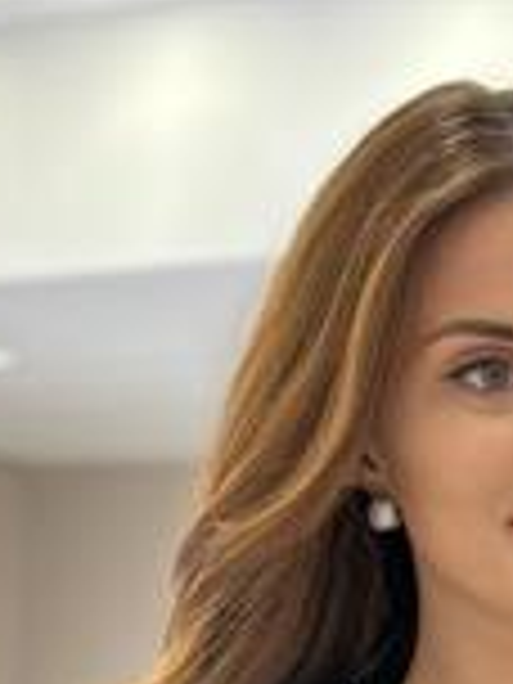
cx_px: 621
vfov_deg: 11.1
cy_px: 1186
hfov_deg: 8.7
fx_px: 3320
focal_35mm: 168
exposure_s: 1/132
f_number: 1.78
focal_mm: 6.86
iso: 80
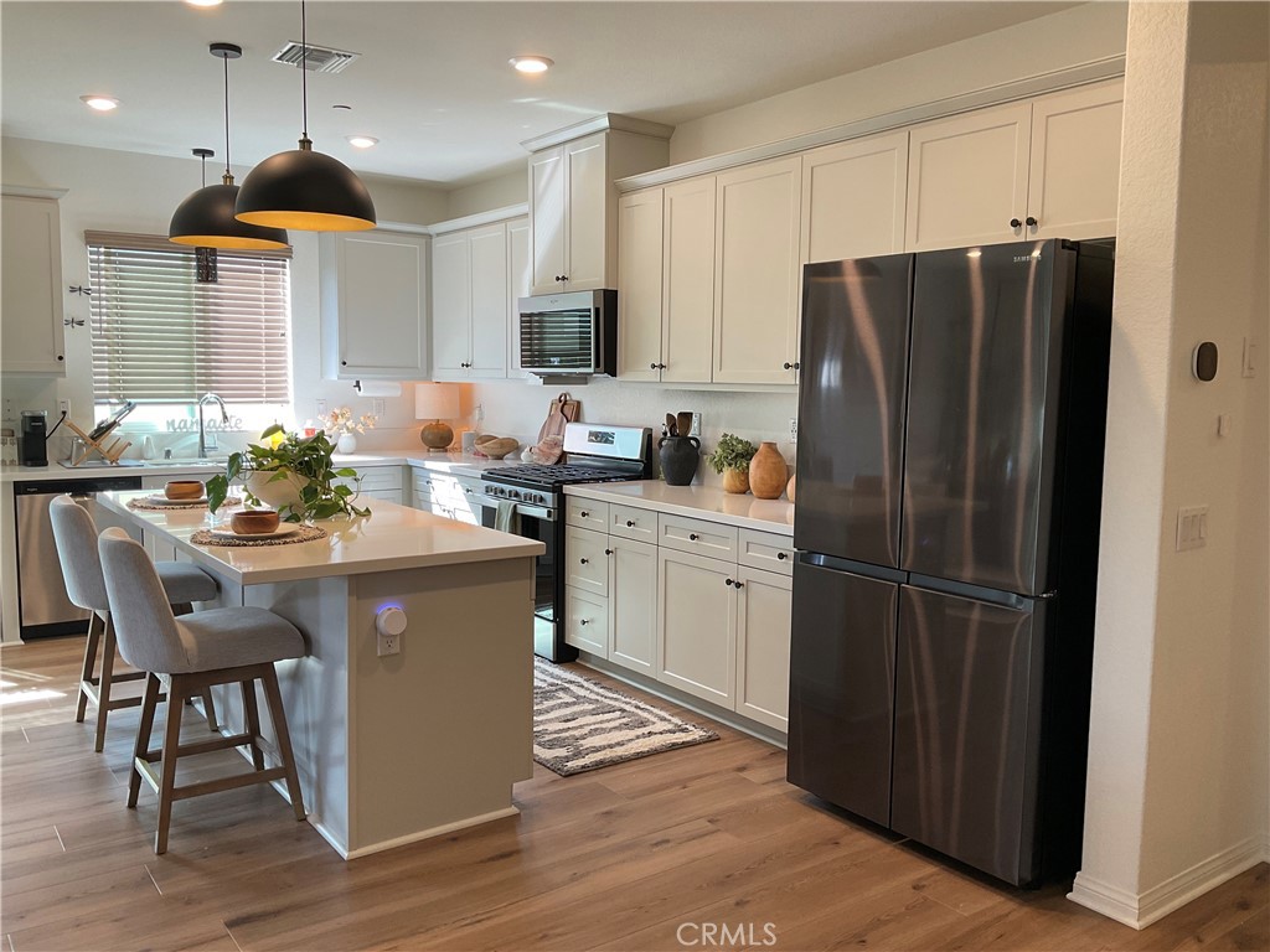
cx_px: 635
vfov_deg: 48.2
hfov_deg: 61.7
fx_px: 1064
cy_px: 476
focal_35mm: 29
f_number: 1.8
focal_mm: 3
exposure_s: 1/60
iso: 40
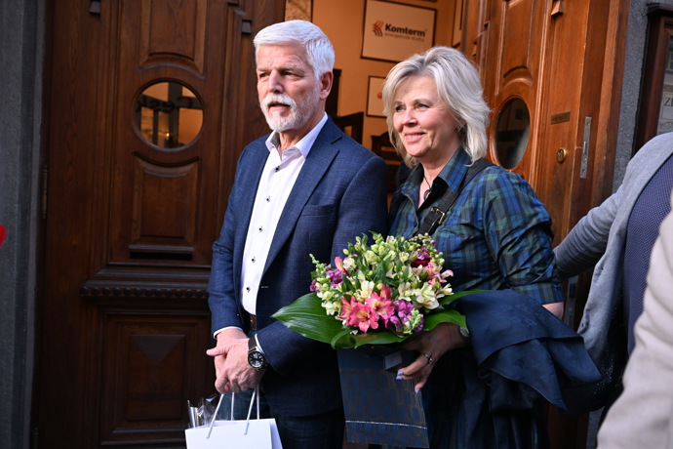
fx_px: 551
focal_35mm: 30
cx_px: 336
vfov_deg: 44.3
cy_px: 224
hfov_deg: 62.8
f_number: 4.5
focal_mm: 29.5
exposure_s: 1/250
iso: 1600
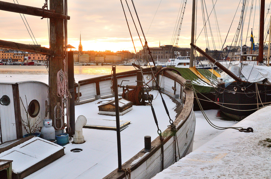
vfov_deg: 24.9
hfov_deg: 36.9
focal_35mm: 54
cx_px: 136
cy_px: 90
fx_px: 406
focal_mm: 36
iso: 1000
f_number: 11
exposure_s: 1/160
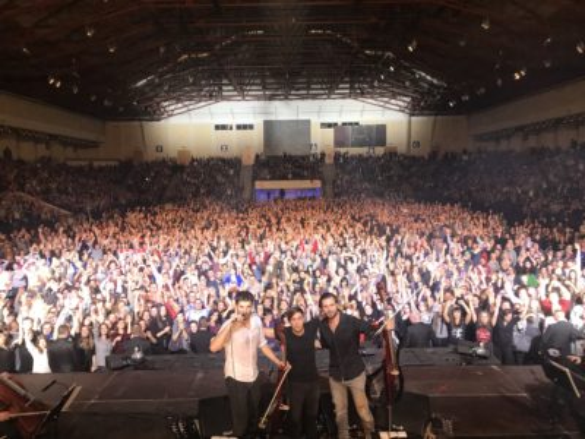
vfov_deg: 49.7
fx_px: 473
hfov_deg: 63.4
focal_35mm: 28
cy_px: 220
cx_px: 292
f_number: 1.8
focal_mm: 3.99
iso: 32
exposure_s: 1/31
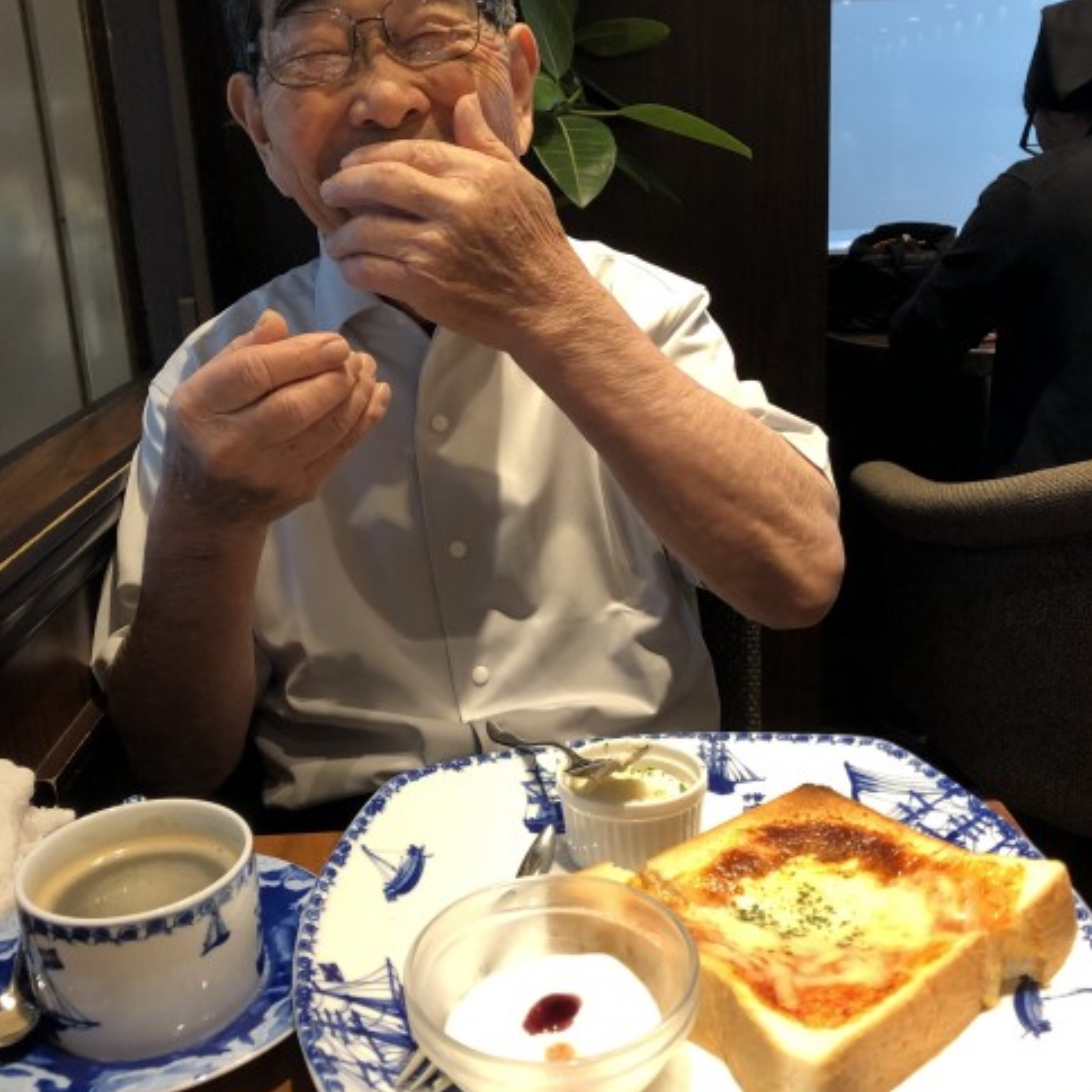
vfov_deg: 48.5
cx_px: 531
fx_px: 1213
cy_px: 546
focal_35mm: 34
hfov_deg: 48.4
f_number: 1.8
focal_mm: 3.99
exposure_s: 1/100
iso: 160
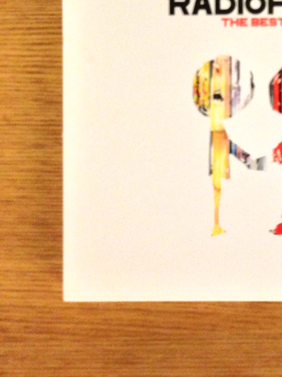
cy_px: 116
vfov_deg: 29.5
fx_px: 706
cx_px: 277
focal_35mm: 65
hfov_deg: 21.8
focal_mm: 4.13
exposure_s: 1/15
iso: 500
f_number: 2.4
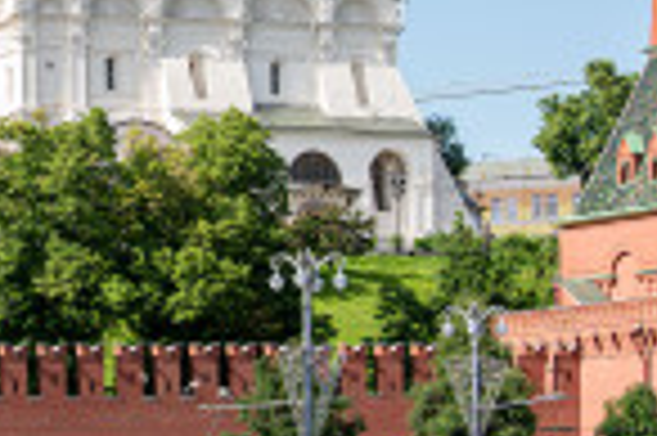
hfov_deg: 9.4
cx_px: -86
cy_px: -13
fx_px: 3938
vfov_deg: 6.3
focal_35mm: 216
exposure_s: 1/250
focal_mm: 70
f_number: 8
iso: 100
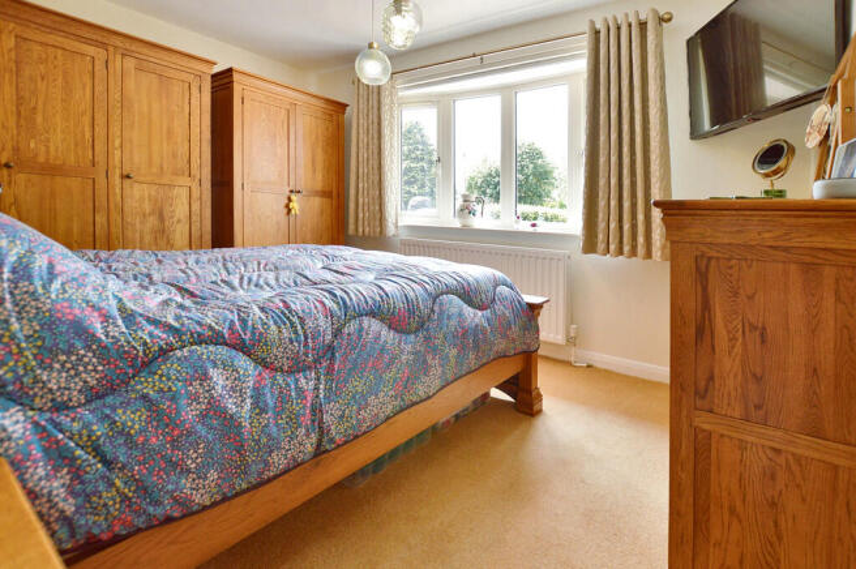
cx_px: 428
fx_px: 356
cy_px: 284
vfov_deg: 77.2
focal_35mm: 15
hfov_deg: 100.4
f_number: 4.5
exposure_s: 1/80
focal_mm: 10
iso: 200
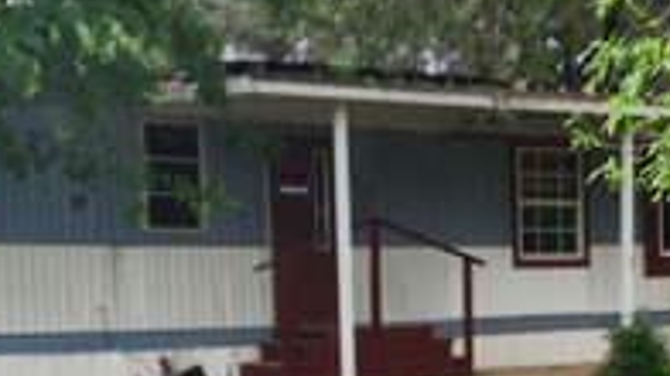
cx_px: 499
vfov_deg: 14.4
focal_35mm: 82
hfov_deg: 25.6
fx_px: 1456
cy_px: 420
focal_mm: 6.4
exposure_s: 1/376
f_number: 1.8
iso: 12
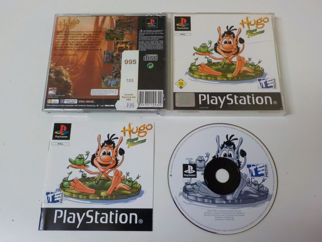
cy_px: 121
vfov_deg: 46.8
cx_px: 161
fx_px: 279
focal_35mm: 30
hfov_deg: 60.0
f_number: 3.3
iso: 180
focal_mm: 4.1
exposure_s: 1/30
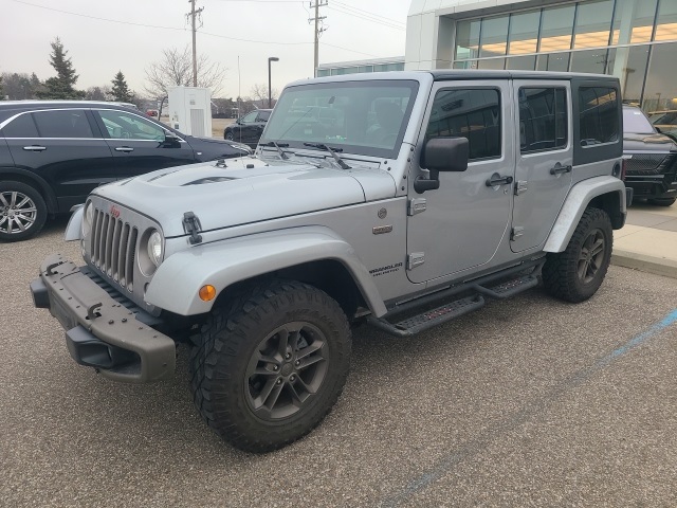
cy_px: 254
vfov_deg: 53.1
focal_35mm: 26
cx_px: 338
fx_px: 508
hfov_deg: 67.3
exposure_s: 1/175
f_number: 1.8
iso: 50
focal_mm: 5.4
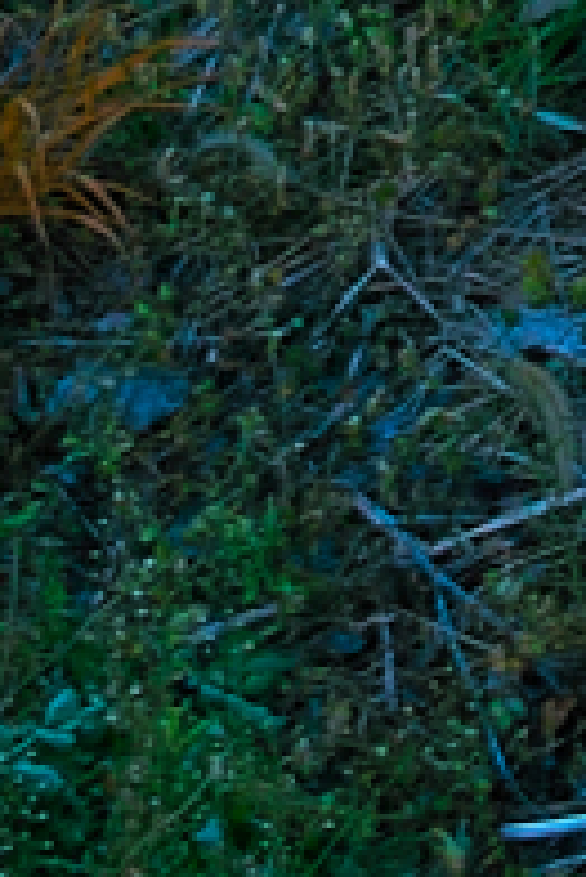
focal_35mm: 214
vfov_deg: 9.1
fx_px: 5216
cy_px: -855
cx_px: 622
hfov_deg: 6.4
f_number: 2.8
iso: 400
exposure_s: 1/8
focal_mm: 24.2
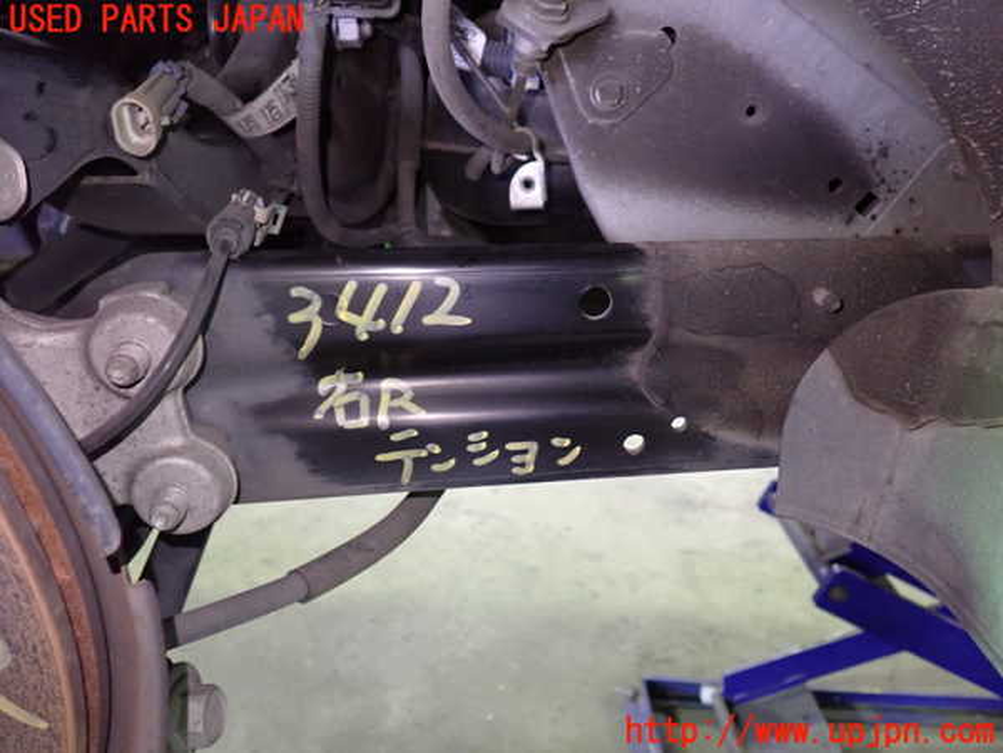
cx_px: 502
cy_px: 376
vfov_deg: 46.8
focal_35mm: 30
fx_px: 869
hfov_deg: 60.0
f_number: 2.3
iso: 800
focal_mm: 5.4
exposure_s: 1/30
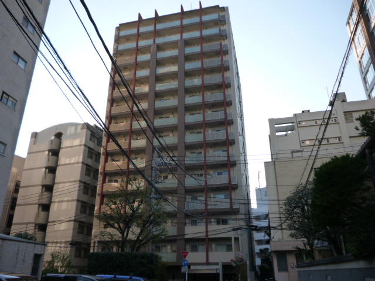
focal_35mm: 28
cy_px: 140
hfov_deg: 63.4
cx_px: 188
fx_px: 303
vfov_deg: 49.7
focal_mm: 5
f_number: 3.1
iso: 160
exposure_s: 1/400
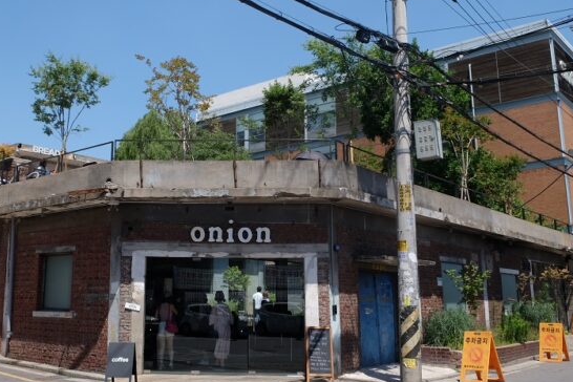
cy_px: 168
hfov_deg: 50.2
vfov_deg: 35.0
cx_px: 212
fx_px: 605
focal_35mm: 38
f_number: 6.4
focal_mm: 18
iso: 200
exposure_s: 1/420
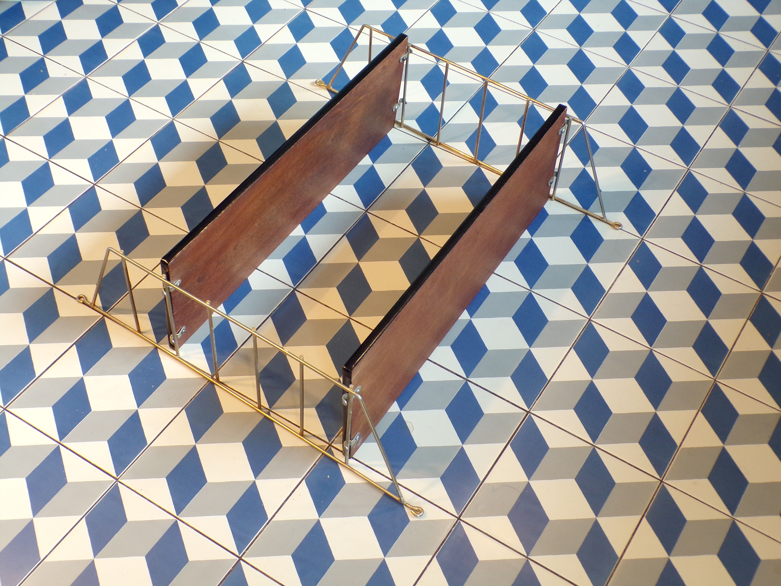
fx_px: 948
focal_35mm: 42
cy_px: 293
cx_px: 390
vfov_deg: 34.3
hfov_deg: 44.8
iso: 204
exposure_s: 1/20
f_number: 3.4
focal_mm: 7.6
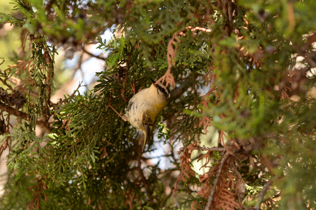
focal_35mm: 60
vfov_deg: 22.6
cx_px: 158
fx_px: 526
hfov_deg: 33.4
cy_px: 105
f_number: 5.6
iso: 100
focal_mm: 60
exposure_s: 1/60
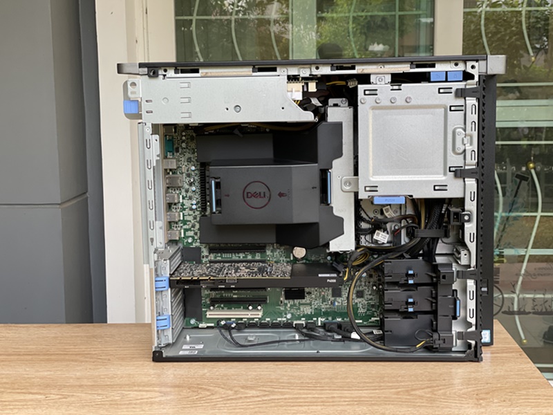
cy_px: 208
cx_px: 276
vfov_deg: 28.0
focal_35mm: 52
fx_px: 831
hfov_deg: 36.8
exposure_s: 1/122
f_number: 2
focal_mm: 6
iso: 80
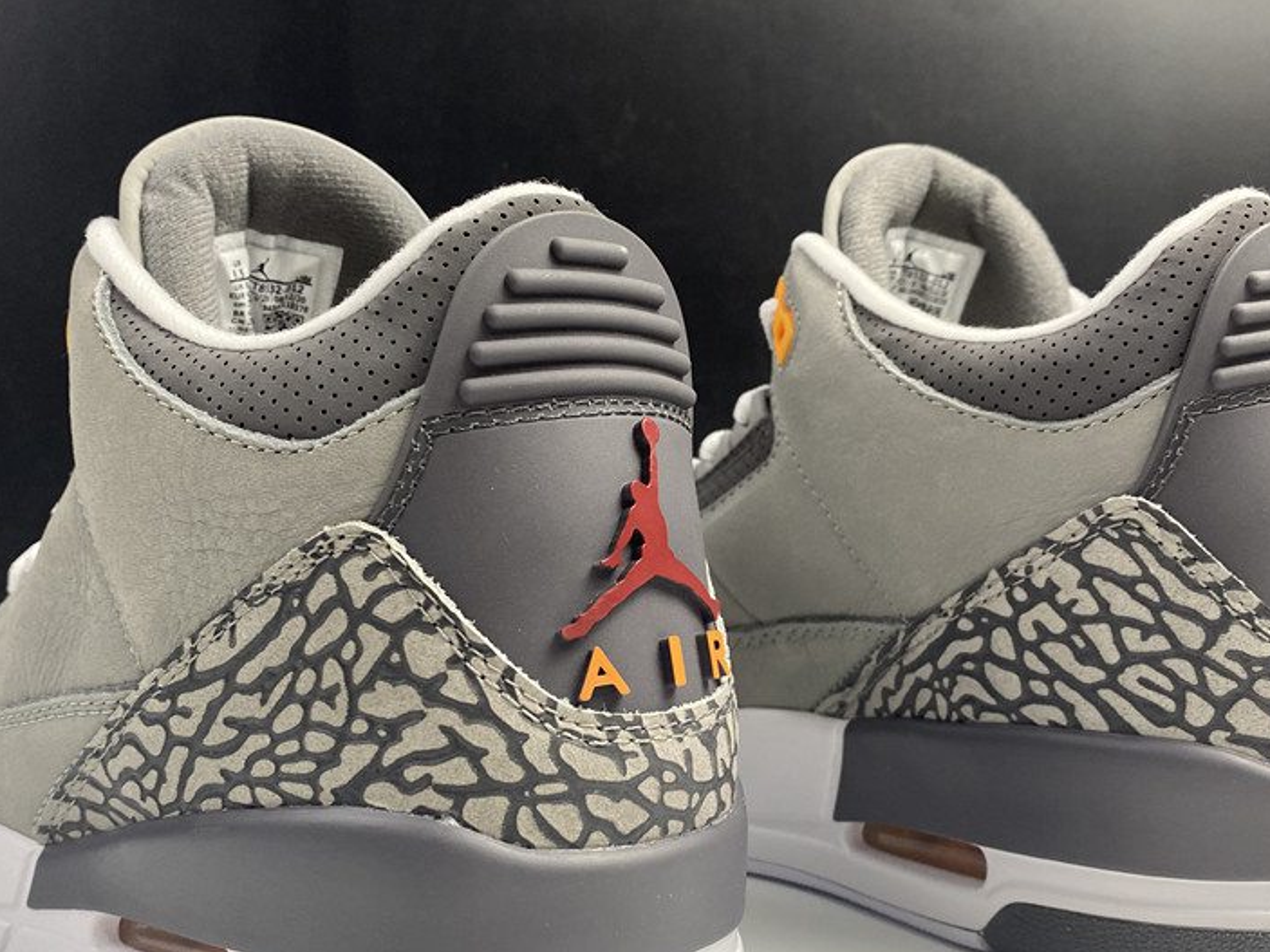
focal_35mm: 37
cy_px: 603
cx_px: 634
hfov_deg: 50.1
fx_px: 1357
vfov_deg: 38.4
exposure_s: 1/100
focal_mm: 4.25
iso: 100
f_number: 1.8
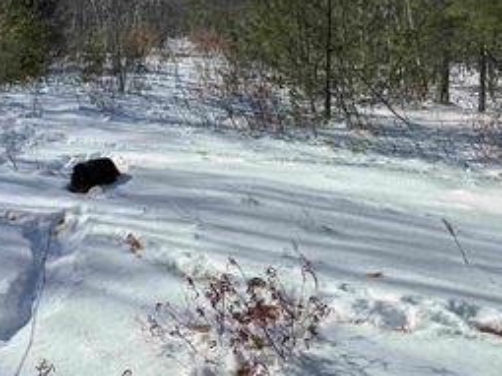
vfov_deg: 30.0
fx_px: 681
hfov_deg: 39.5
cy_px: 66
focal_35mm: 47
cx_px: 134
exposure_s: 1/2604
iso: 80
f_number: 1.78
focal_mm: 6.76
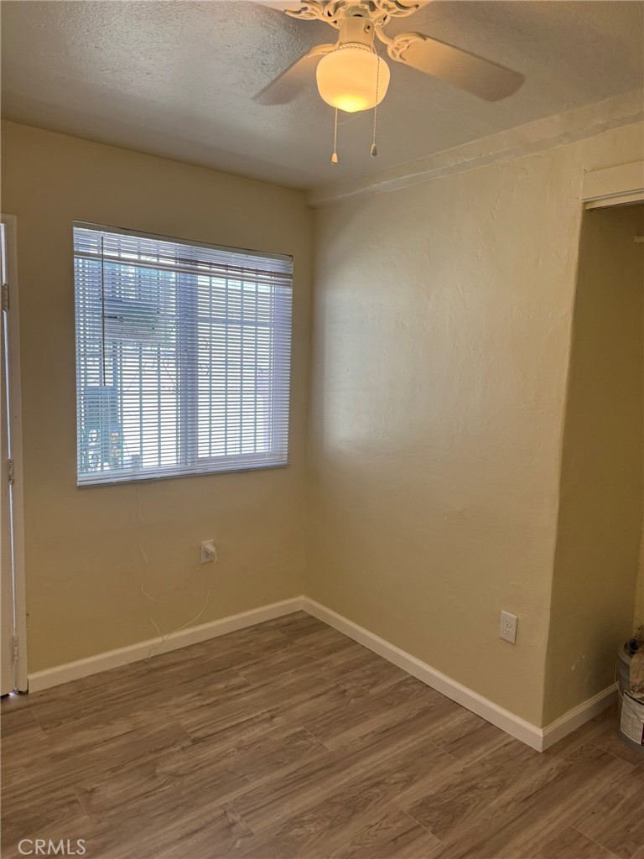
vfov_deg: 71.6
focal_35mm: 24
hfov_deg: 56.8
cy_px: 430
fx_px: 595
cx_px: 322
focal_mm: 6.76
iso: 100
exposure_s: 1/139
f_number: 1.78
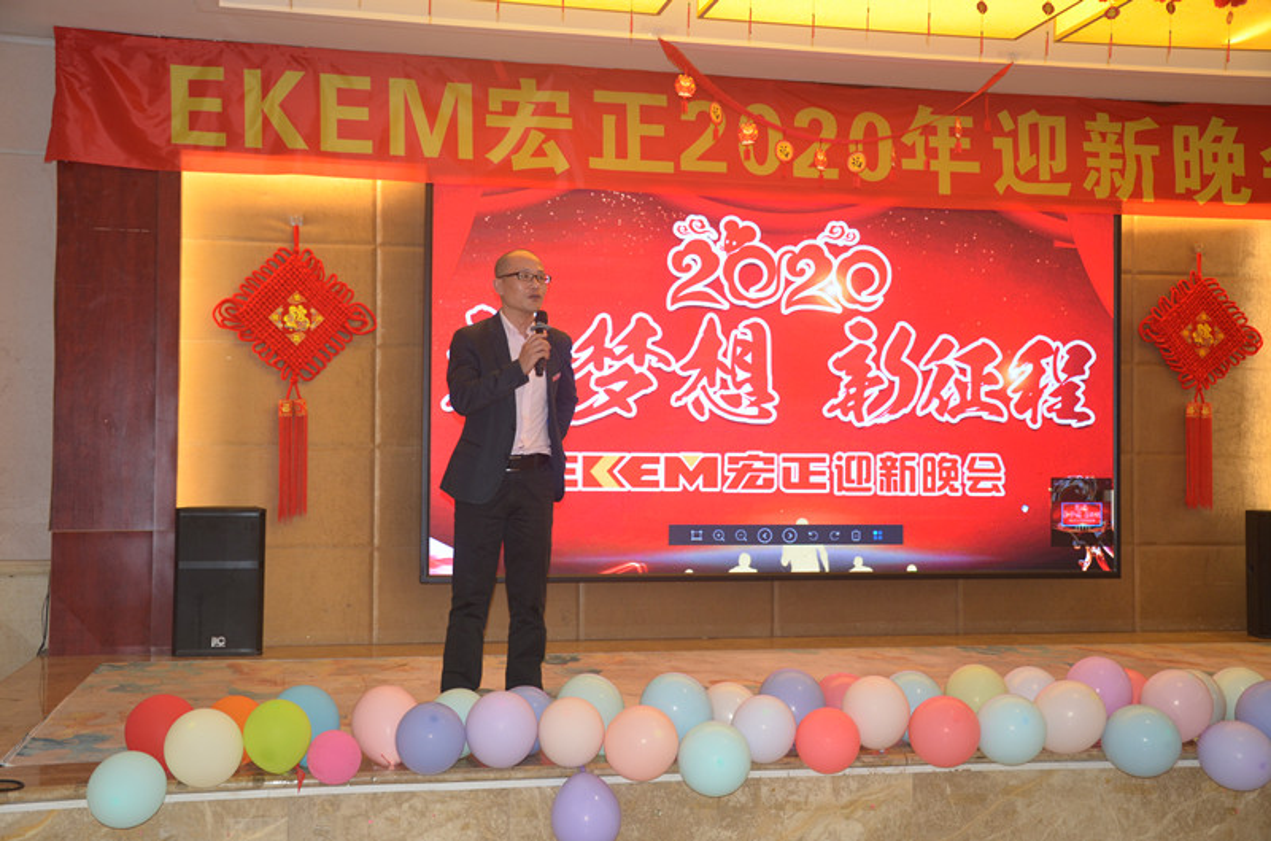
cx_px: 636
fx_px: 1479
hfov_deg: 46.5
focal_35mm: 42
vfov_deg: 31.7
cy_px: 420
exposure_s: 1/30
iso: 400
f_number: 4
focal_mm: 28
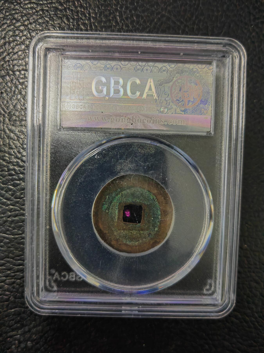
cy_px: 176
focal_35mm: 27
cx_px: 132
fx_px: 275
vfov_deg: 65.3
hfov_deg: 51.4
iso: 800
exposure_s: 1/100
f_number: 1.8
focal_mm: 5.53
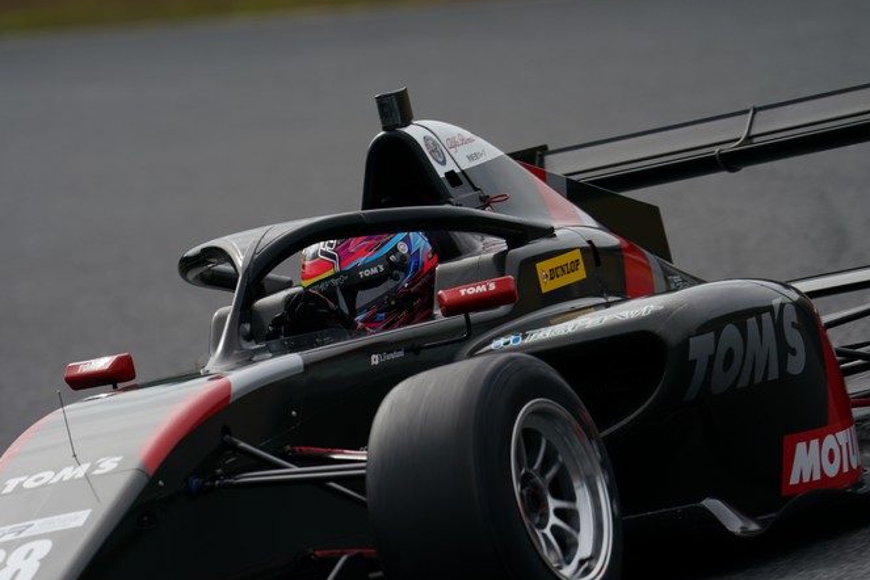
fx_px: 15755
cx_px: 450
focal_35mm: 652
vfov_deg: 2.1
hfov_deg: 3.2
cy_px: 299
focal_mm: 600
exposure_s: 1/800
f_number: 8
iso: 200
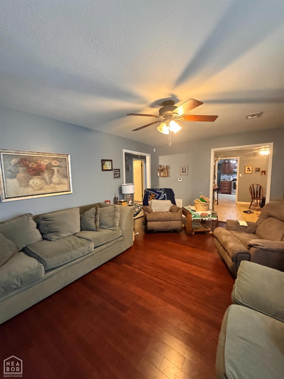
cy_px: 190
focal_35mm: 14
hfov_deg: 85.7
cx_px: 142
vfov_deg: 102.1
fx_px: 153
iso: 1250
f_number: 2.2
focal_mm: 2.22
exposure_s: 1/60
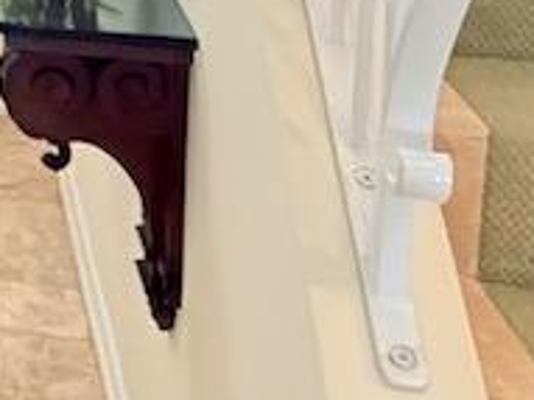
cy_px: -333
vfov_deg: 13.9
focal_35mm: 94
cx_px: -593
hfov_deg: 15.6
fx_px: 1449
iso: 800
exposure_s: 1/60
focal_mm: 2.22
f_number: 2.2
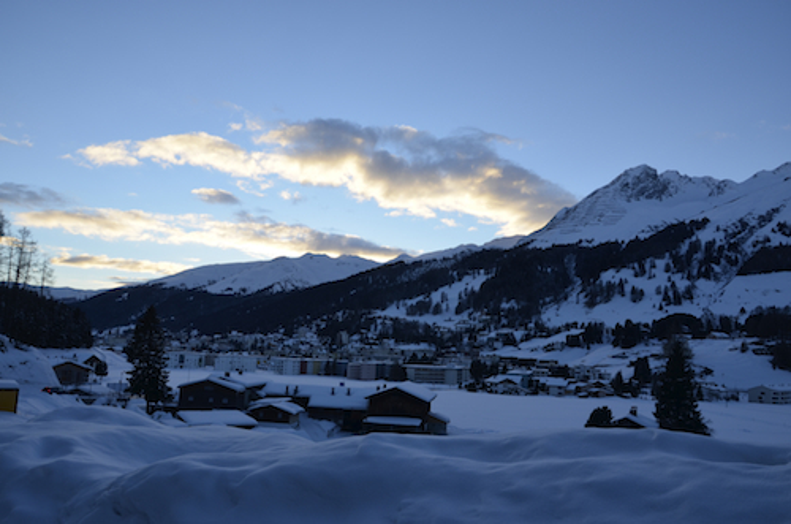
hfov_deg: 67.5
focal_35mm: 27
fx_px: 592
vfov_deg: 47.7
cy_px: 262
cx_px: 396
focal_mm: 18
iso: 200
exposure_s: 1/200
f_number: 7.1
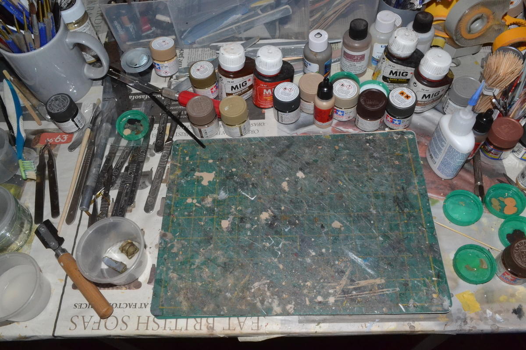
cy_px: 175
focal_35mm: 30
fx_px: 438
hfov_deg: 61.9
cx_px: 263
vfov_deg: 43.6
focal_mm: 20
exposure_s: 1/60
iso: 3200
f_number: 22
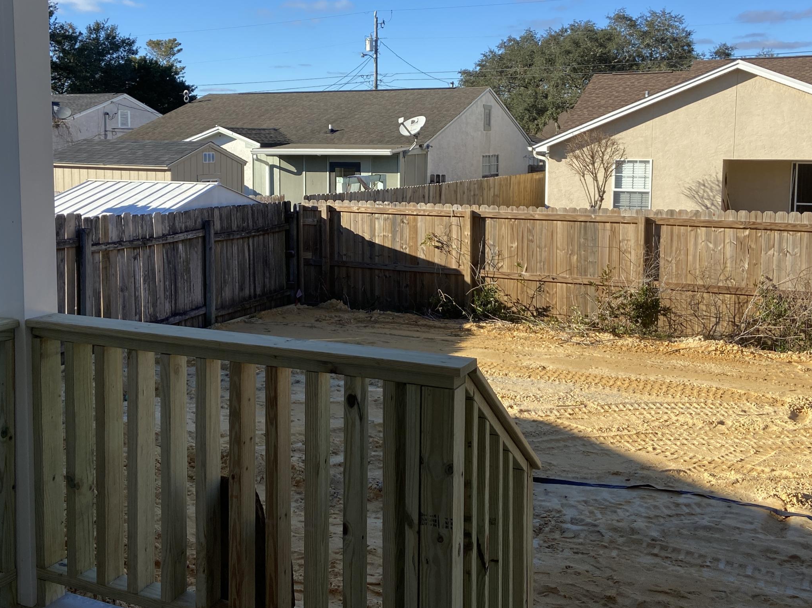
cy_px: 222
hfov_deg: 48.9
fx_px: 891
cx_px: 369
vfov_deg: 37.4
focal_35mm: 38
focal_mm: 4.25
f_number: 1.8
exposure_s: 1/1727
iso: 32
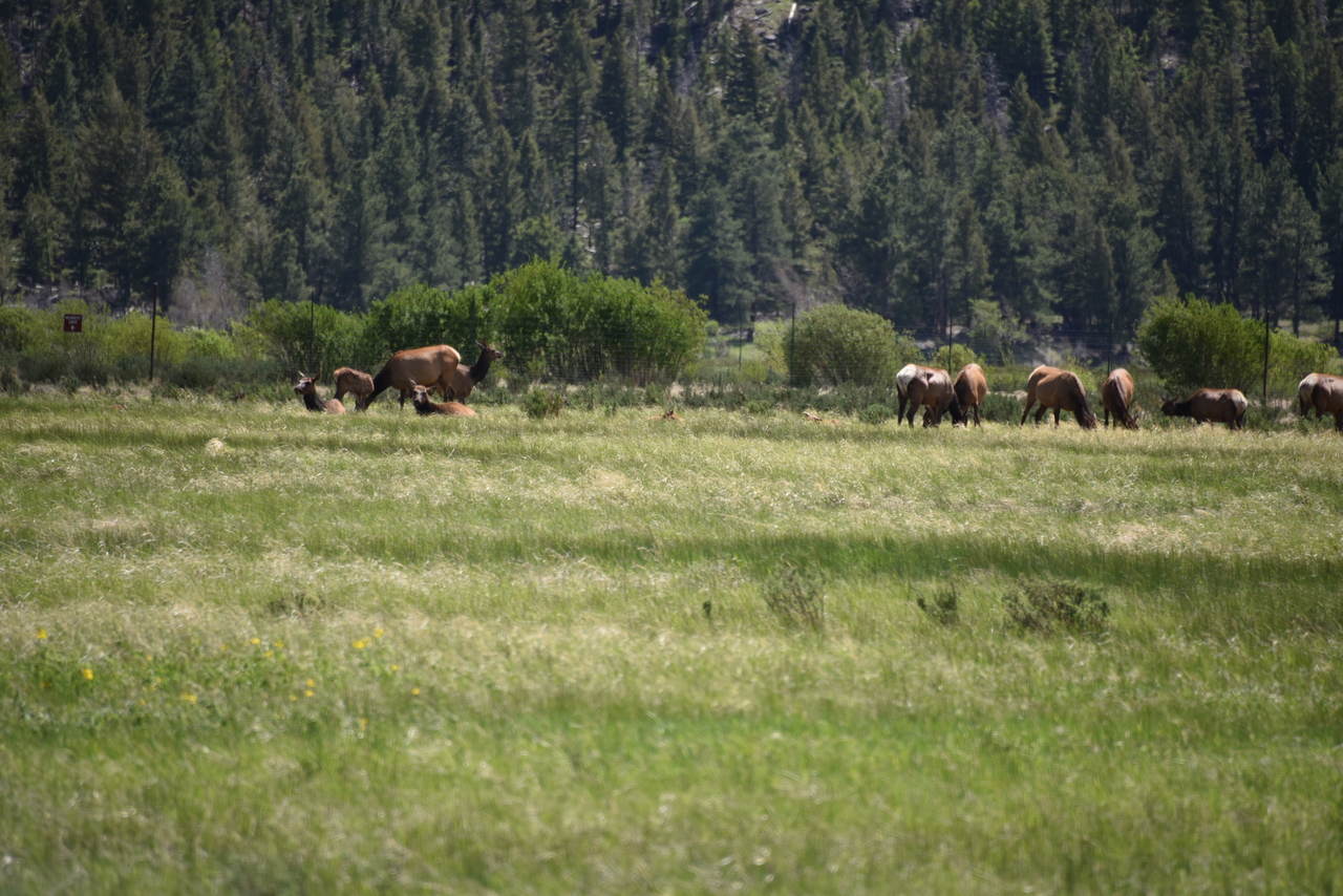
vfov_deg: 4.6
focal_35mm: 300
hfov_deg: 6.9
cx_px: 672
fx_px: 11193
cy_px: 448
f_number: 5.6
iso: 220
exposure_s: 1/640
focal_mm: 300
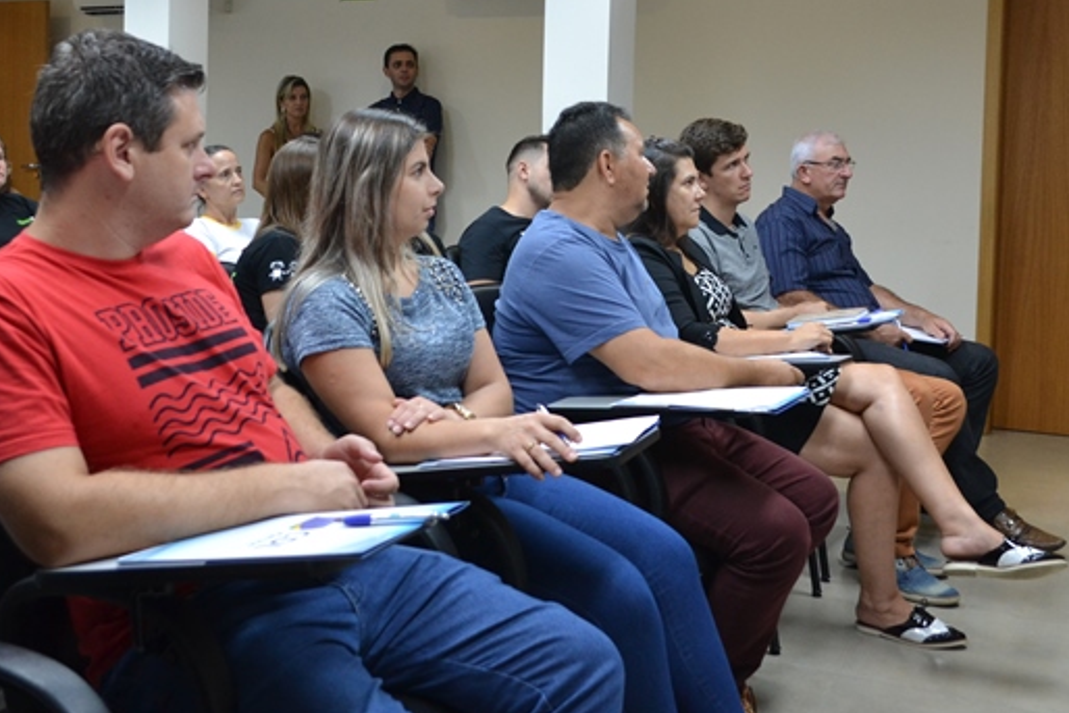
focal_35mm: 42
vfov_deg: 31.5
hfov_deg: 46.4
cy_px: 199
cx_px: 574
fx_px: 1247
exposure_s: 1/60
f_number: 4
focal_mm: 18
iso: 800
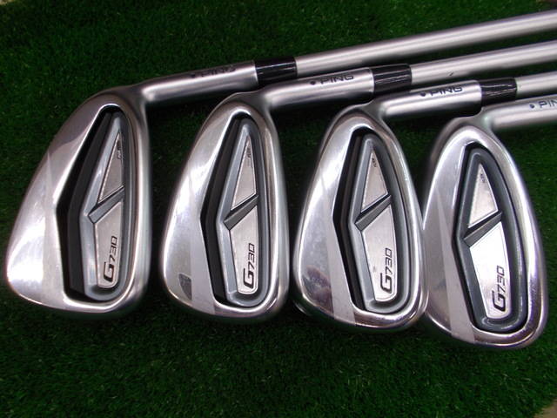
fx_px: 418
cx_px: 278
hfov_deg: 67.3
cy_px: 209
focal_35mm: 26
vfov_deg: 53.1
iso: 100
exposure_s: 1/25
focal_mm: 4.6
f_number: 3.2
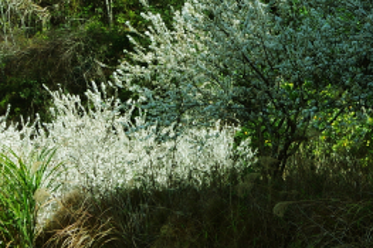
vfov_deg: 9.7
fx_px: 1450
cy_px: -35
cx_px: 356
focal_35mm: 140
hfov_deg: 14.5
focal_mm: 24
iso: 100
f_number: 11
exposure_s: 1/60
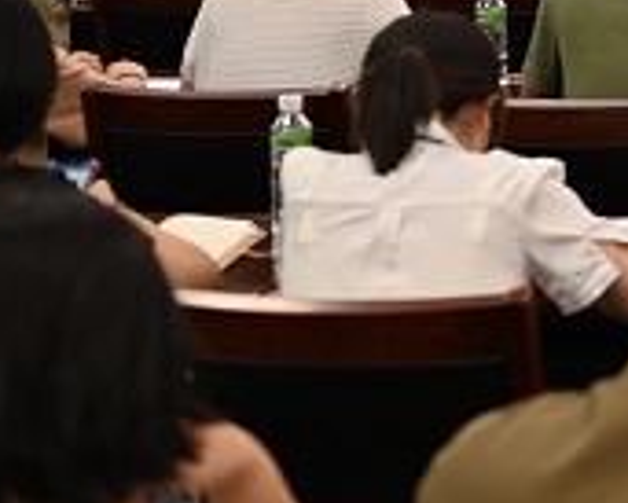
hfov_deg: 13.9
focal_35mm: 123
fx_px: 2287
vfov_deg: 11.9
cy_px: -270
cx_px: 1135
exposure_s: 1/125
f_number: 2.8
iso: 500
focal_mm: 35
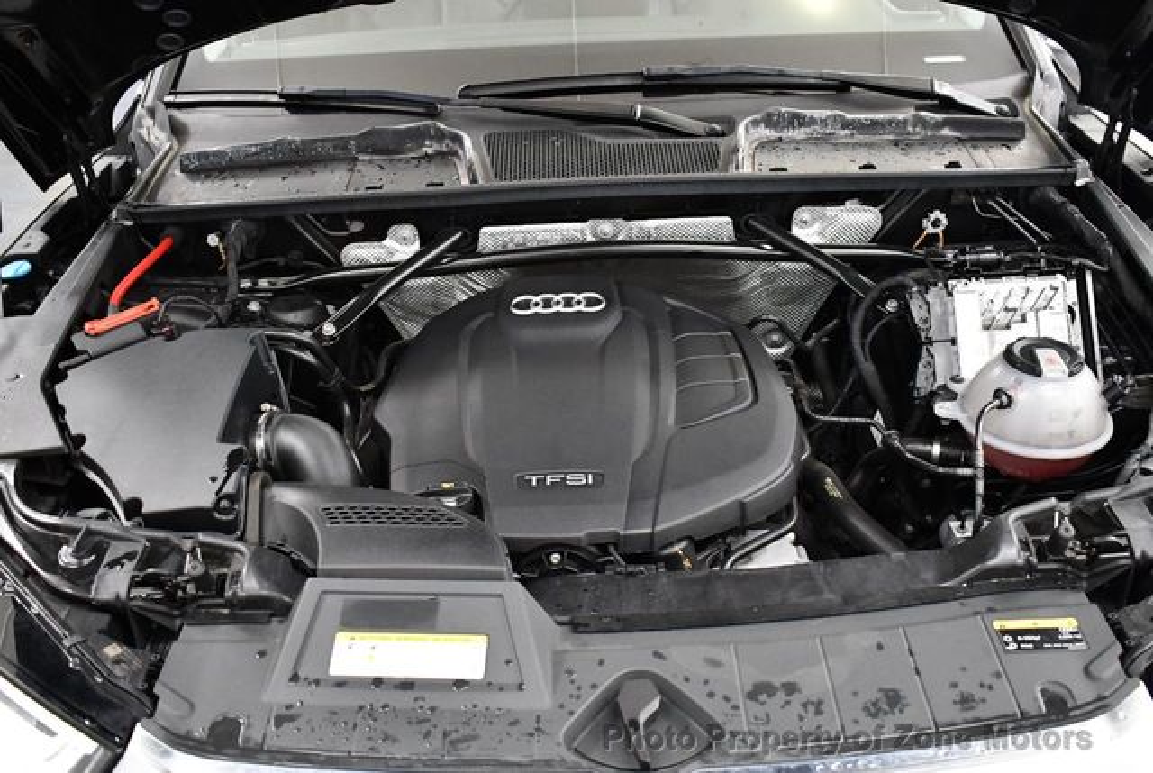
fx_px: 1155
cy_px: 386
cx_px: 576
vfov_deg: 37.0
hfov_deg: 53.1
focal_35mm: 36
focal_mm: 18
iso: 2800
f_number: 3.5
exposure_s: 1/125
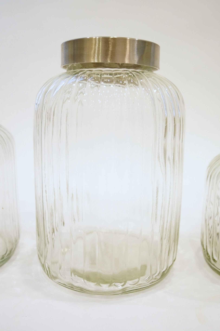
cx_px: 110
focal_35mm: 36
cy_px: 166
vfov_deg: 53.2
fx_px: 331
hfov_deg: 36.8
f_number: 4
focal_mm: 24
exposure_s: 1/60
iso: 1600
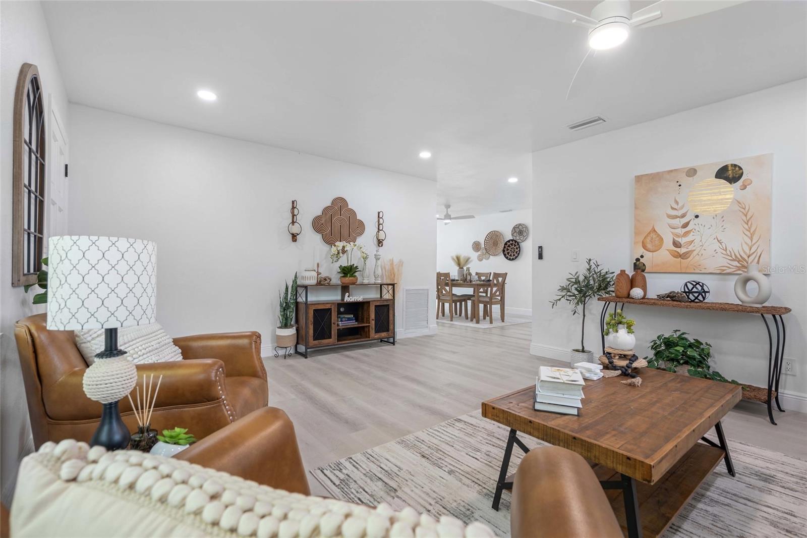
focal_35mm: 16
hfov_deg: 96.7
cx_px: 404
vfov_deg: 73.7
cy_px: 269
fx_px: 359
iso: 160
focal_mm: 16
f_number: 8
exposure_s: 1/2
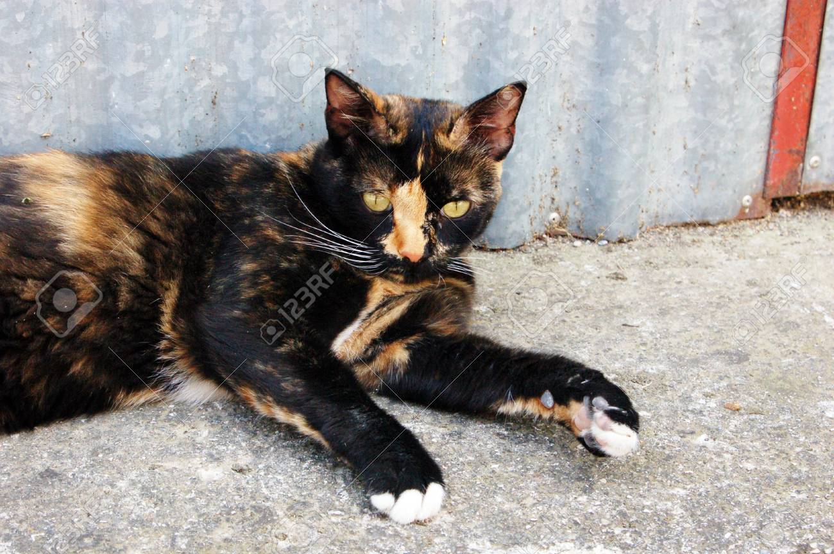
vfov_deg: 18.1
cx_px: 417
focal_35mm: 75
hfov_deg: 27.0
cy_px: 277
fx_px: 1736
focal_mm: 50
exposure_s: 1/250
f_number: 8
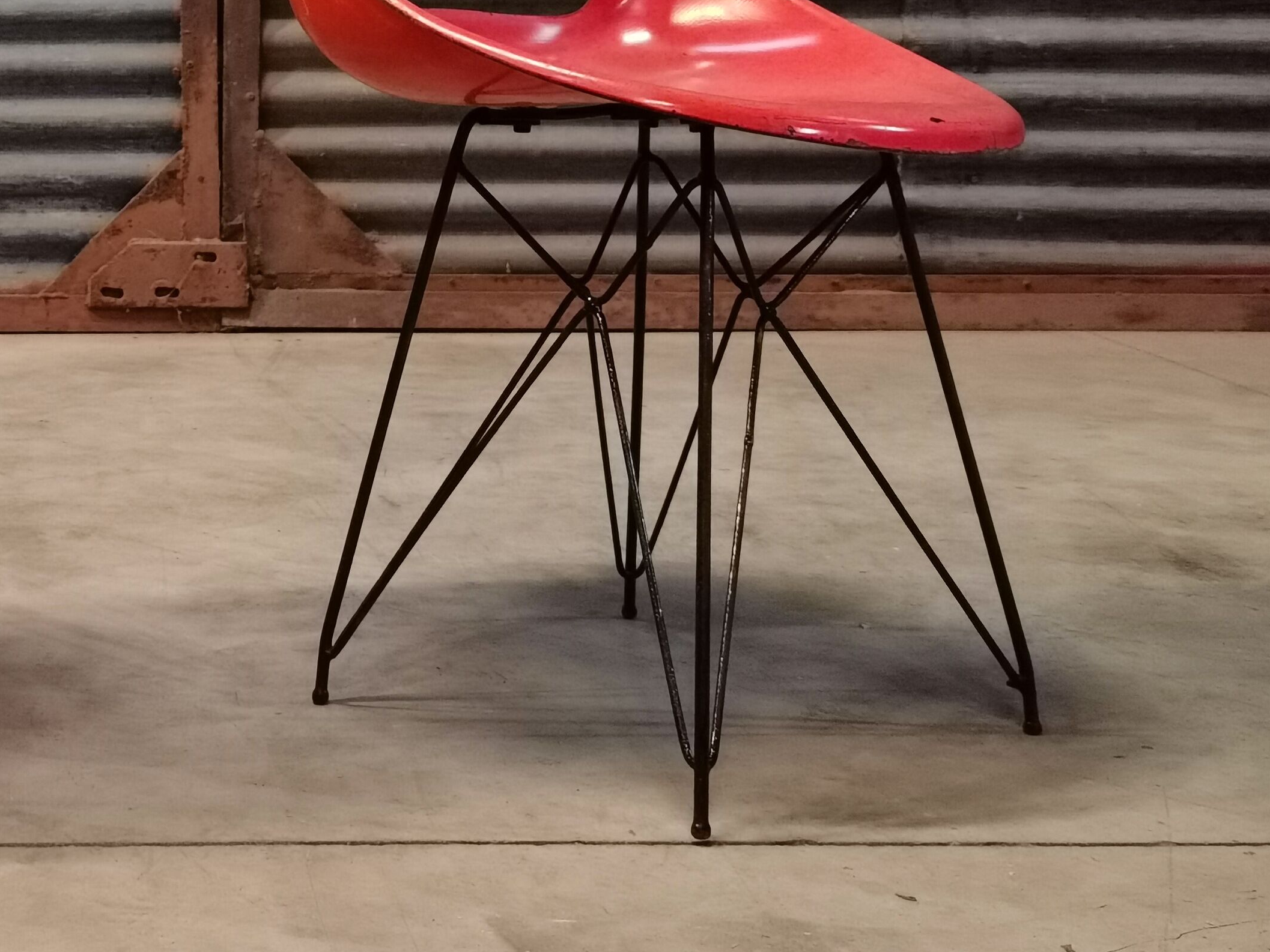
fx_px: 2275
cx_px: 94
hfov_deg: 29.7
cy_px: 65
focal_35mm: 62
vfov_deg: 23.0
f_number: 1.9
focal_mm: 6.71
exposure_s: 1/25
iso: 500
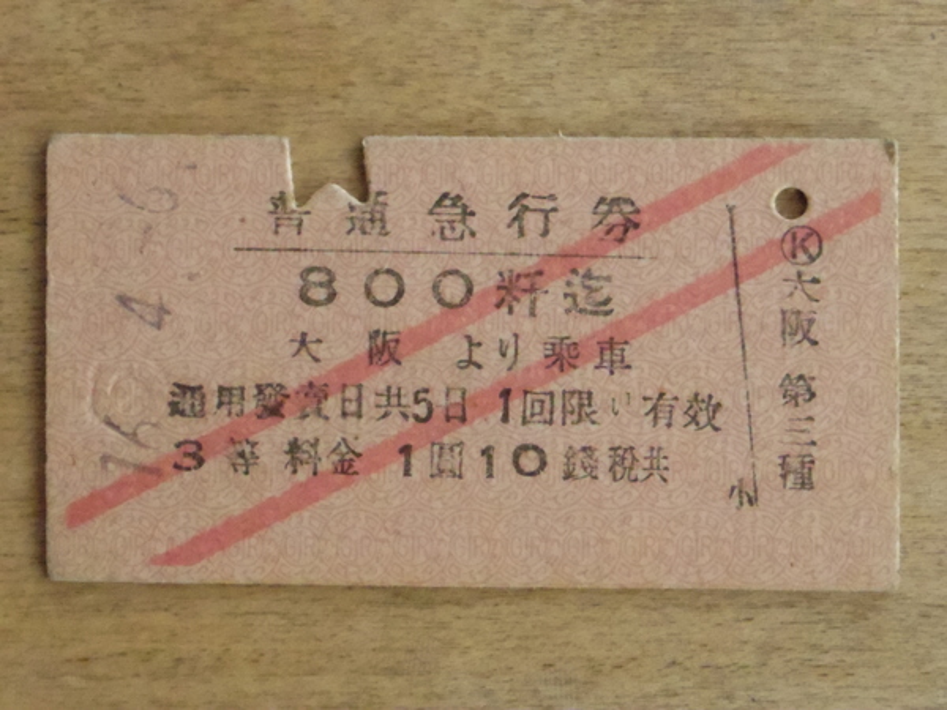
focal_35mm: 83
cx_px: 474
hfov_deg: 23.6
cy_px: 355
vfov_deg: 17.8
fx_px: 2271
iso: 6400
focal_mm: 14.9
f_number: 8
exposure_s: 1/1250
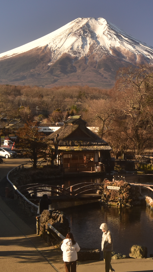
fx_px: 1306
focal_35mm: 181
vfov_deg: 11.9
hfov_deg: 6.7
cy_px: 124
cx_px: 152
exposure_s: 1/200
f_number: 7.1
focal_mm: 55
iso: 200
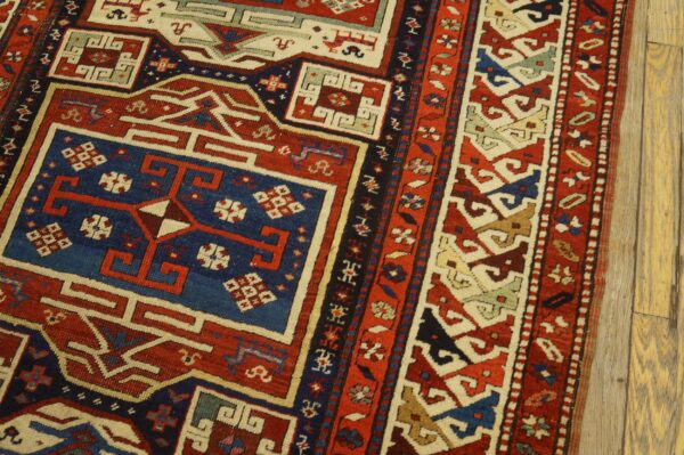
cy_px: 228
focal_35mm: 30
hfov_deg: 62.0
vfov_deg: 43.5
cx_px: 342
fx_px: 570
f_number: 4
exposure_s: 1/60
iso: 800
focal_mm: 20
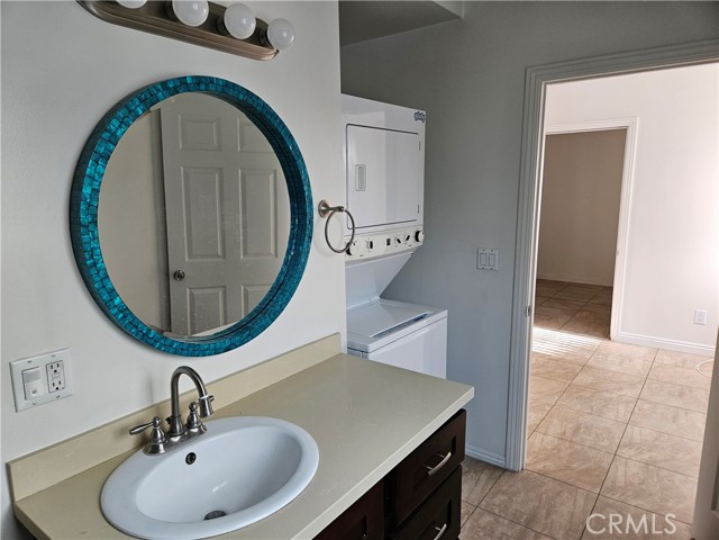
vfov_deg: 58.9
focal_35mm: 23
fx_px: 478
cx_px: 360
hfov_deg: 73.9
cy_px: 270
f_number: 1.8
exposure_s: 1/120
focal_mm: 5.4
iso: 160
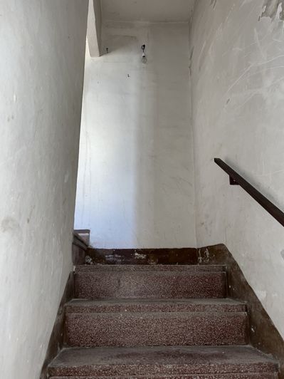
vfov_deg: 67.3
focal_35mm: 26
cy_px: 190
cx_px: 142
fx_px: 284
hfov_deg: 53.1
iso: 64
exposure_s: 1/23
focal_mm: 5.1
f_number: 1.6
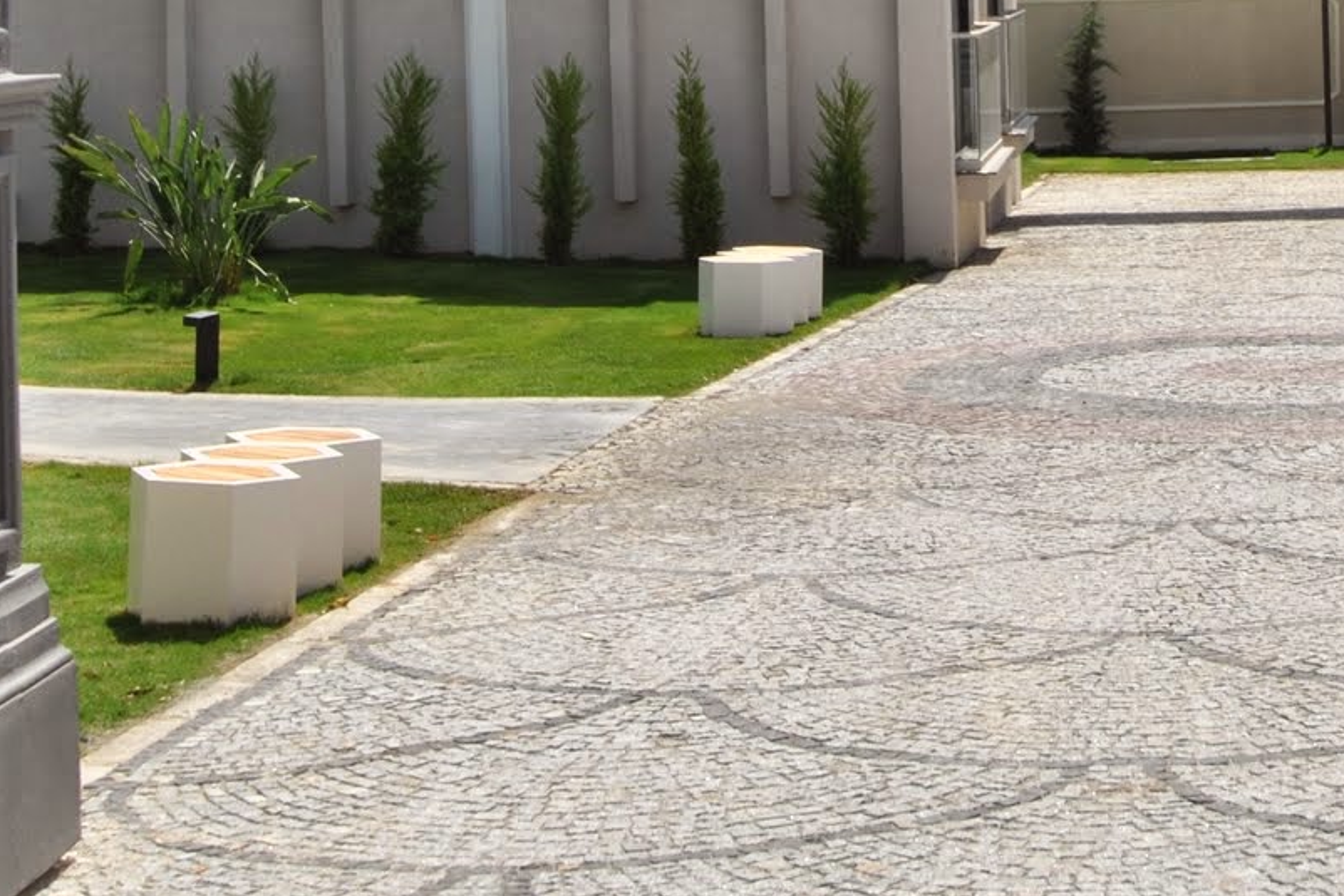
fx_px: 3435
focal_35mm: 92
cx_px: 1041
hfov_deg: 21.9
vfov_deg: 14.5
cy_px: -113
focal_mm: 24
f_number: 10
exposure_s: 1/200
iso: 100
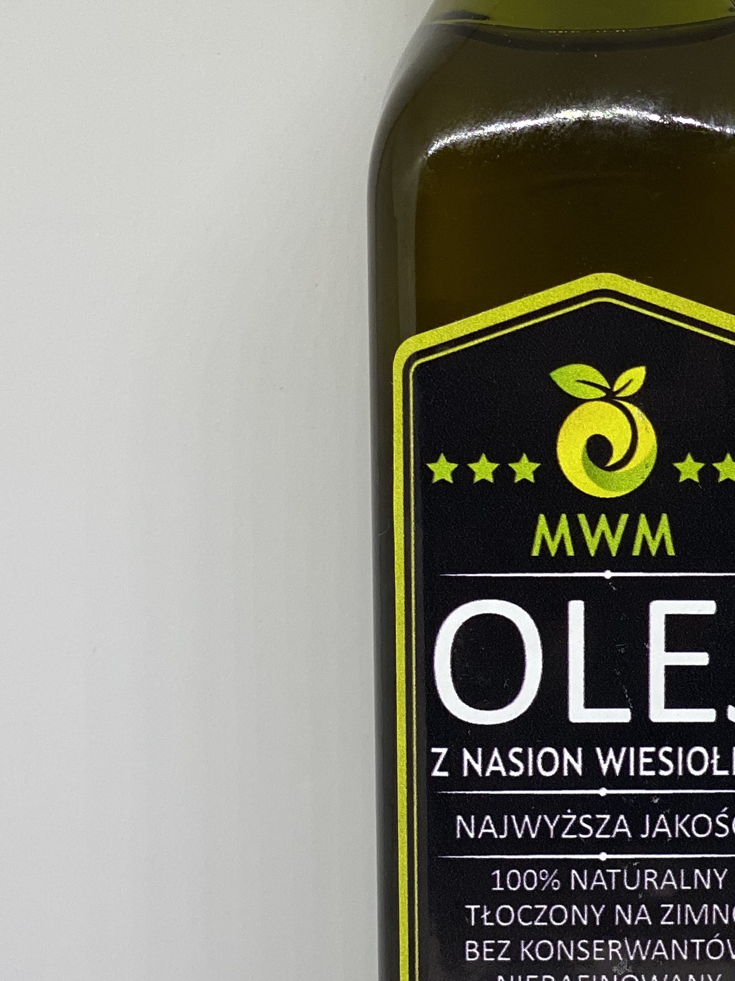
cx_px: 648
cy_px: 502
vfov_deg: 16.0
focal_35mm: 123
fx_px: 3484
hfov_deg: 12.0
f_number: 2
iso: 40
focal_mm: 6
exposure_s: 1/122
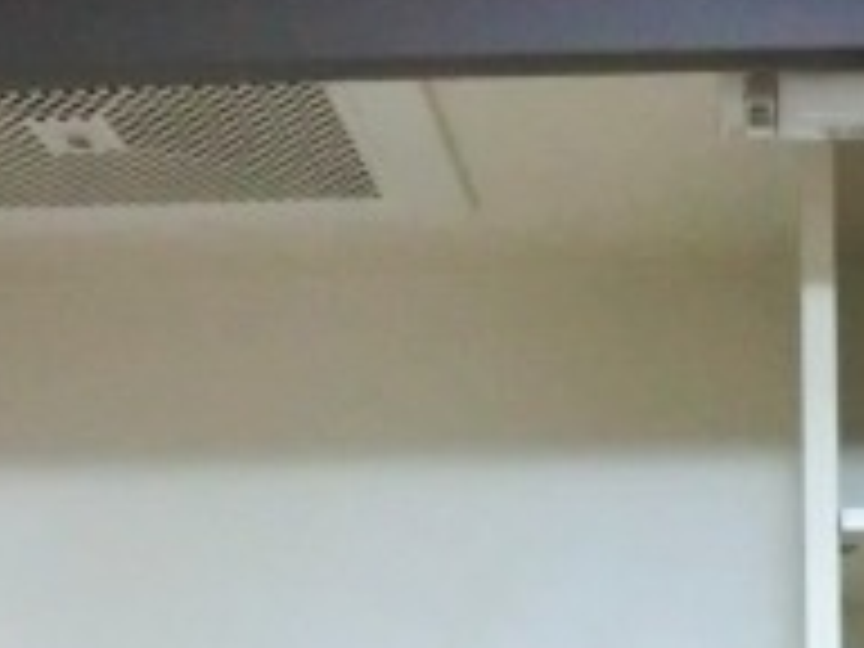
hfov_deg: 24.1
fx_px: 1997
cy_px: 832
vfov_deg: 17.4
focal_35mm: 80
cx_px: 670
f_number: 3.2
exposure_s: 1/50
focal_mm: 4.3
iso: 800
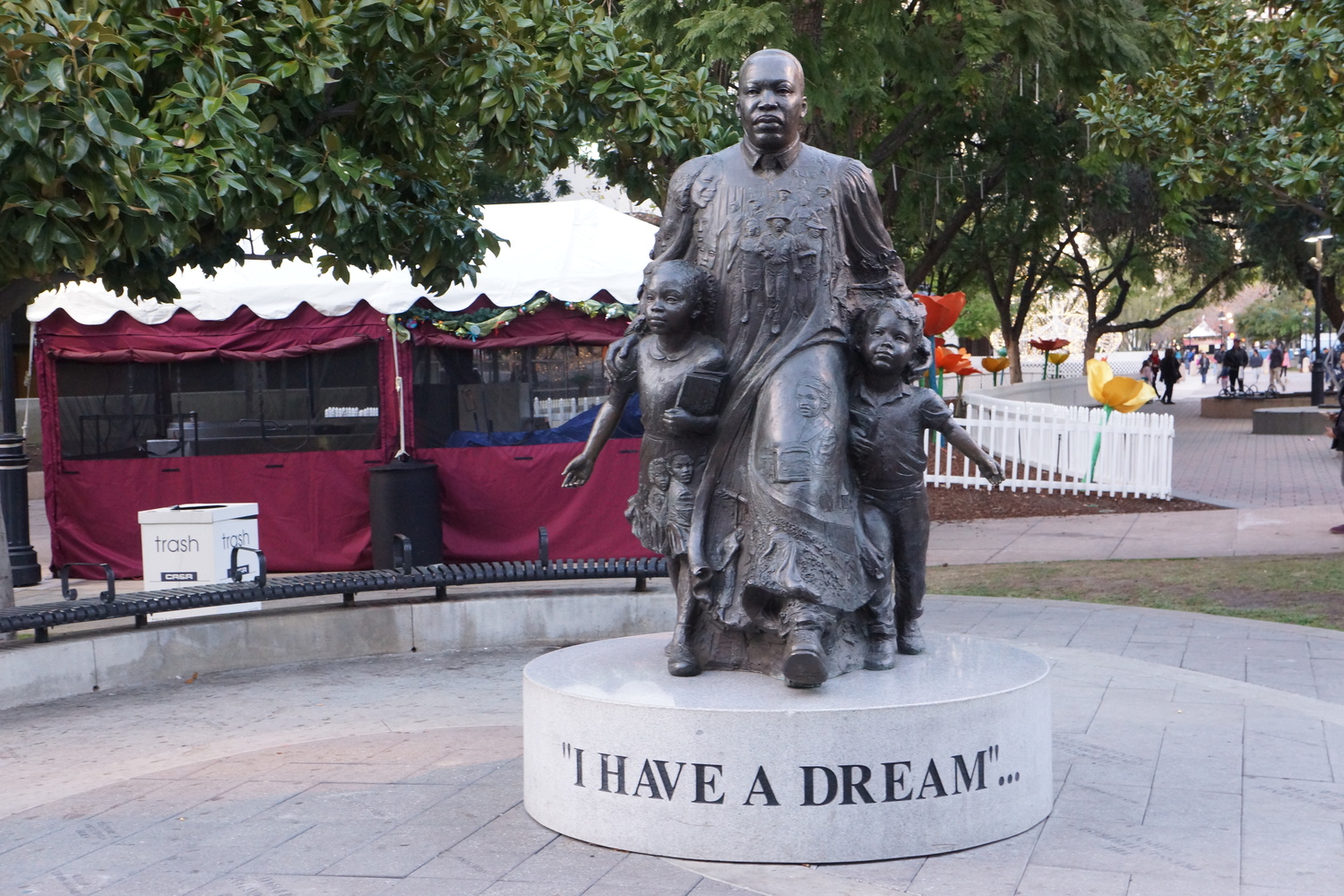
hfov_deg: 40.3
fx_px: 1829
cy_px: 448
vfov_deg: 27.5
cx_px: 672
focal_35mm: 49
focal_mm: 33
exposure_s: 1/50
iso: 1600
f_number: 5.6
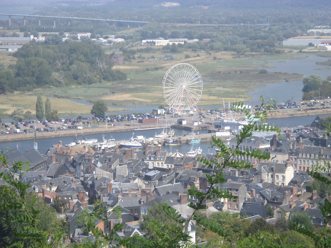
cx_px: 166
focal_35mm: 125
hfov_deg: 15.8
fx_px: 1195
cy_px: 124
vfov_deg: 11.9
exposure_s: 1/250
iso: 80
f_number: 6.3
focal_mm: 22.5
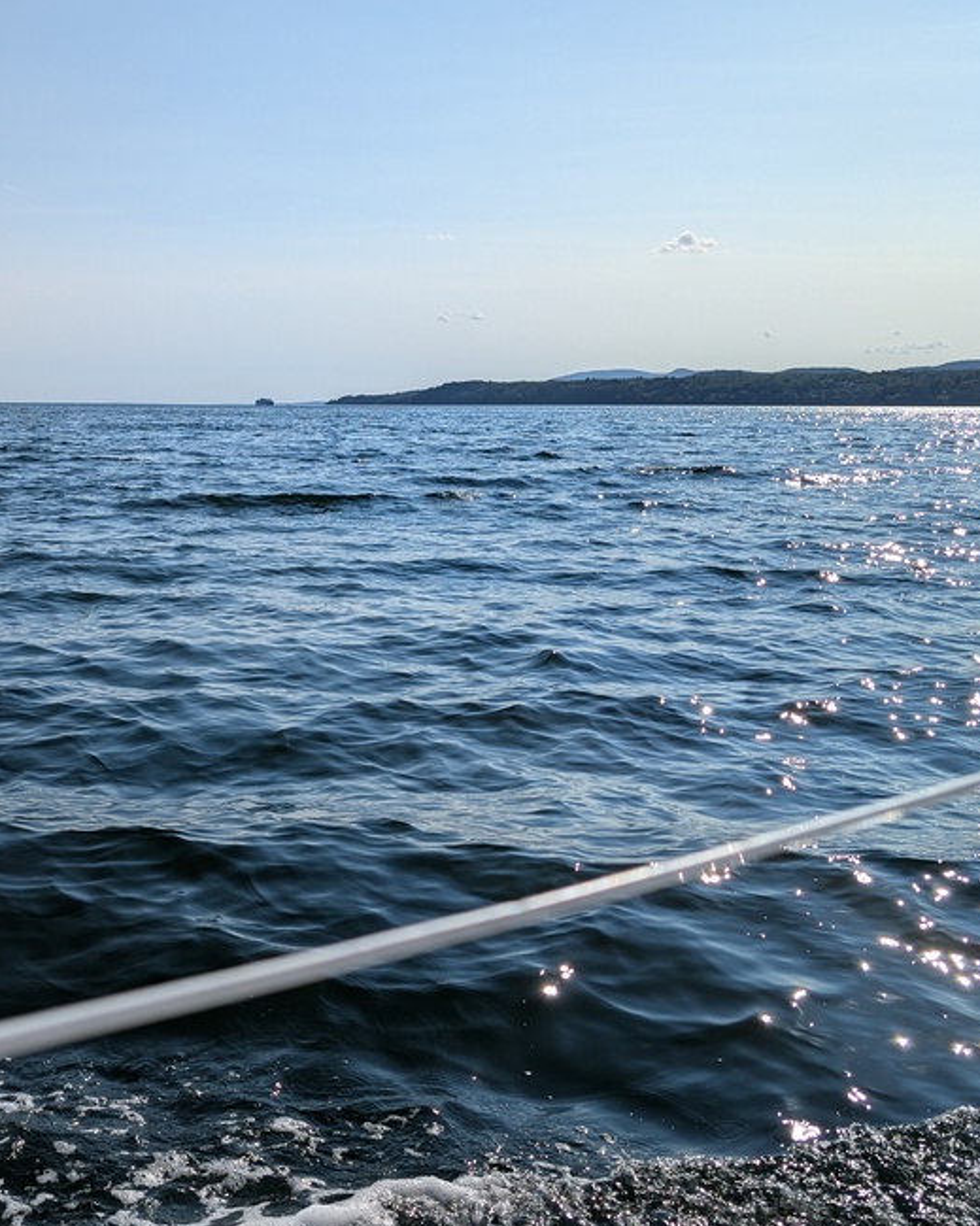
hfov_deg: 39.4
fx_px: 1342
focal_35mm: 37
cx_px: 286
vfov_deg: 49.1
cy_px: 603
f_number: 1.68
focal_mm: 6.9
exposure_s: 1/2404
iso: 18
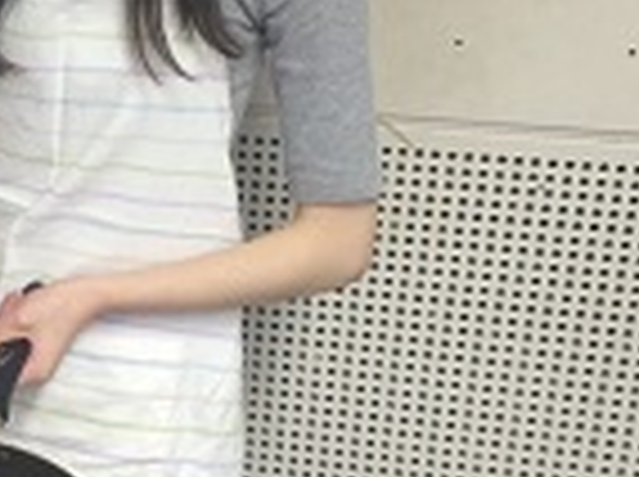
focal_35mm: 83
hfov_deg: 22.6
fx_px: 1530
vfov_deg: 17.7
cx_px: -20
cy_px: 164
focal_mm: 4.15
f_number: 2.2
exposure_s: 1/33
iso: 200
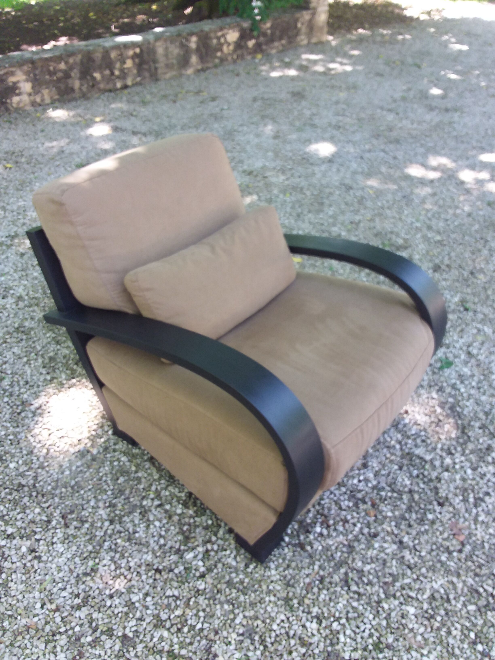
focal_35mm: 27
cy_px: 330
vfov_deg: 65.3
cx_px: 248
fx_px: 515
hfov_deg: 51.4
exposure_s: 1/50
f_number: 1.9
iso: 53
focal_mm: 2.91
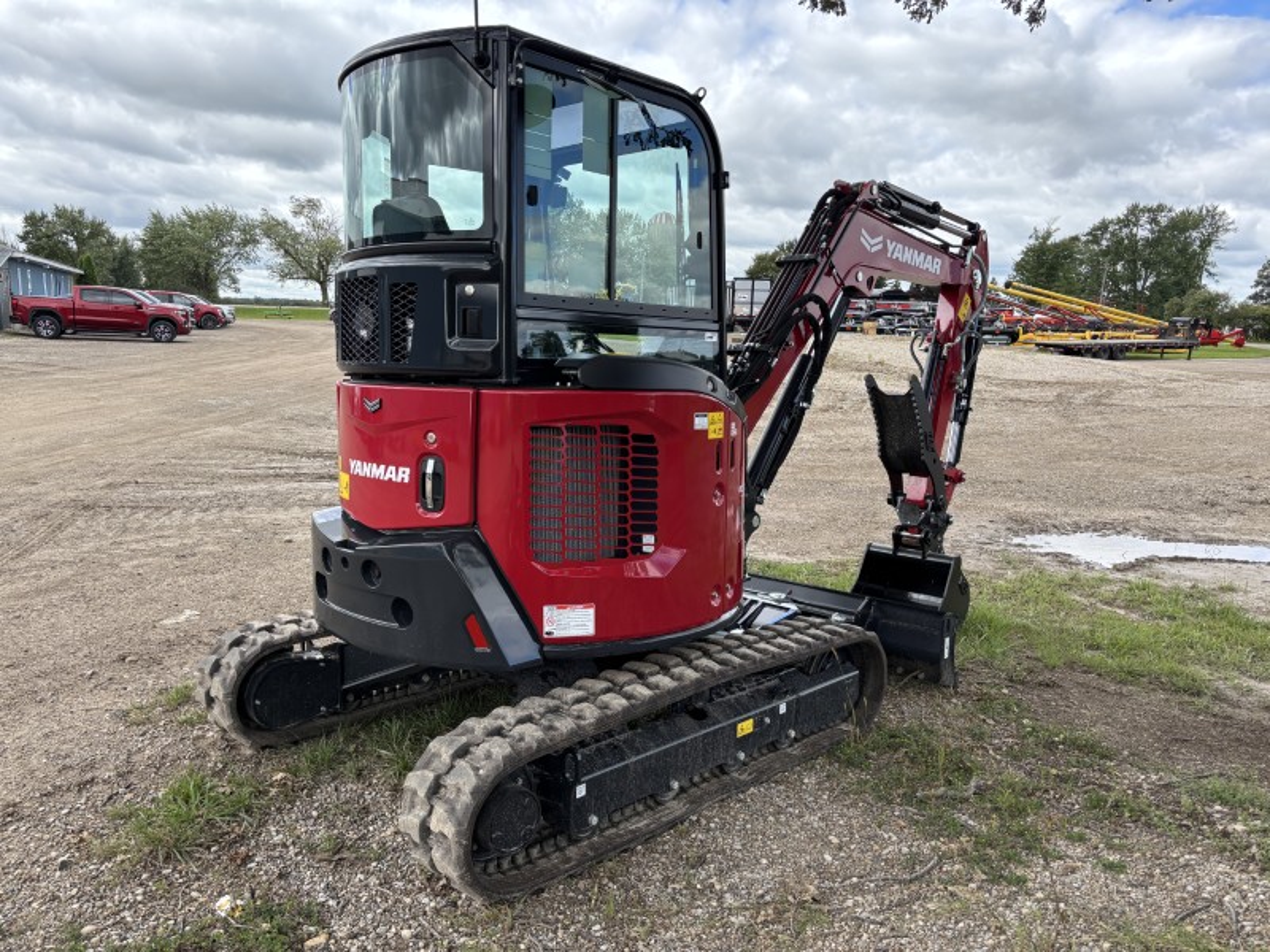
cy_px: 476
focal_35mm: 26
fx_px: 954
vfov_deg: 53.1
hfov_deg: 67.3
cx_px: 635
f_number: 1.6
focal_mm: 5.96
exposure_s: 1/732
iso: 50
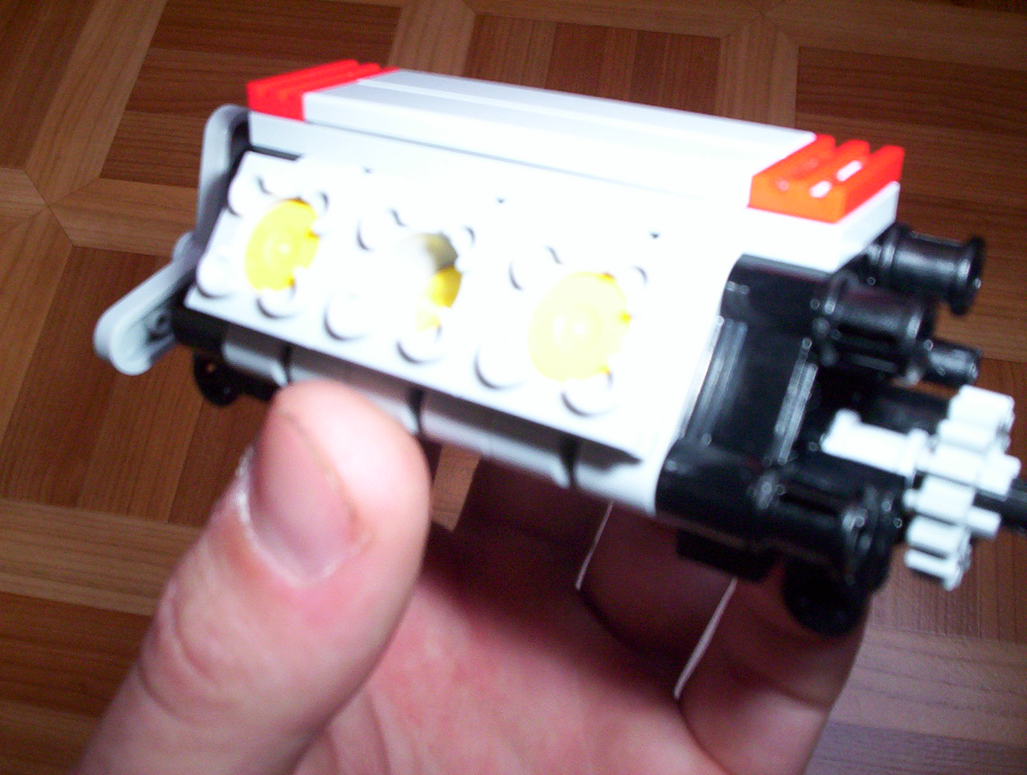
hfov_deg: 48.9
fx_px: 1130
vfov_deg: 37.9
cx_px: 514
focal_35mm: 38
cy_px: 388
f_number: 4.5
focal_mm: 4.99
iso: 140
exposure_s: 1/60
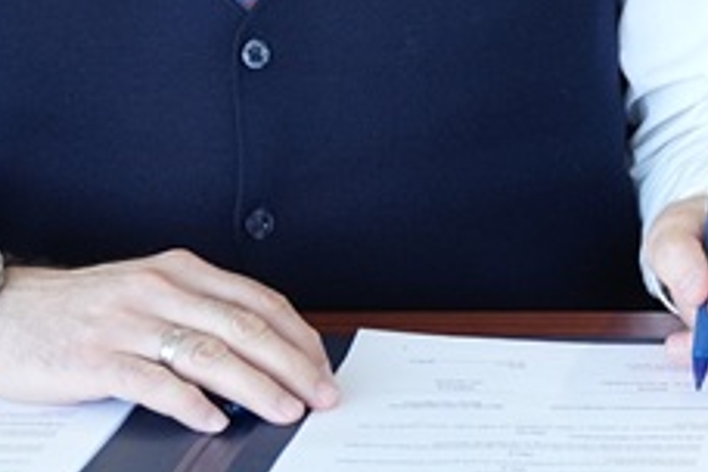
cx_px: 1202
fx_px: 3671
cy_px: -247
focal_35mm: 187
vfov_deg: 7.2
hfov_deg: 10.5
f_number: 2.8
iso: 640
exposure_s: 1/160
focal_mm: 33.3
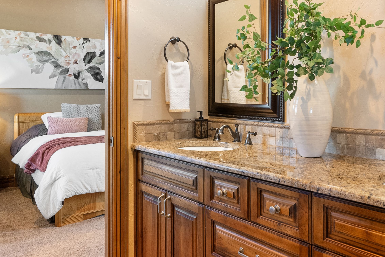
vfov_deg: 40.9
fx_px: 342
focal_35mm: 32
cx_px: 244
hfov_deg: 57.8
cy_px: 98
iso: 800
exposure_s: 1/6
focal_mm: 17
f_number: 9
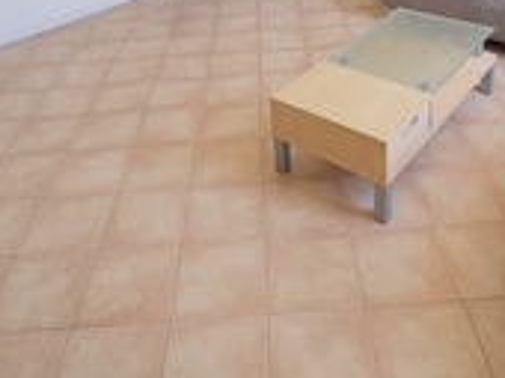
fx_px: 510
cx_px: 269
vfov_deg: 35.2
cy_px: -31
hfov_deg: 52.7
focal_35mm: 35
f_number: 1.8
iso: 125
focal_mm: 1.57
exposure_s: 1/99
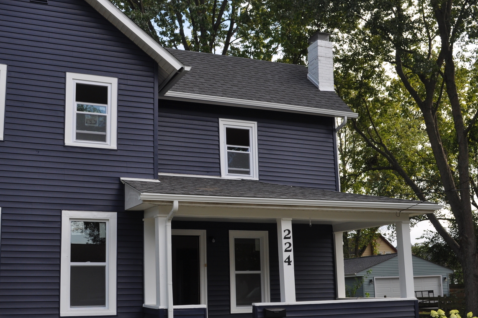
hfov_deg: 41.9
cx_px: 211
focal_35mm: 47
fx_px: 623
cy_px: 192
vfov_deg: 28.5
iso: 200
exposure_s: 1/160
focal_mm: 22
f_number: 6.3
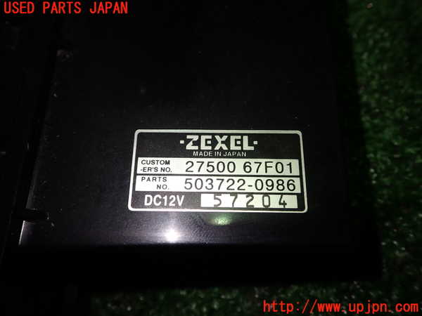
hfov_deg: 60.0
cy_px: 158
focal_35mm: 30
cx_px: 211
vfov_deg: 46.8
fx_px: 366
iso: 100
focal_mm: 5.4
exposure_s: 1/60
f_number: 2.3
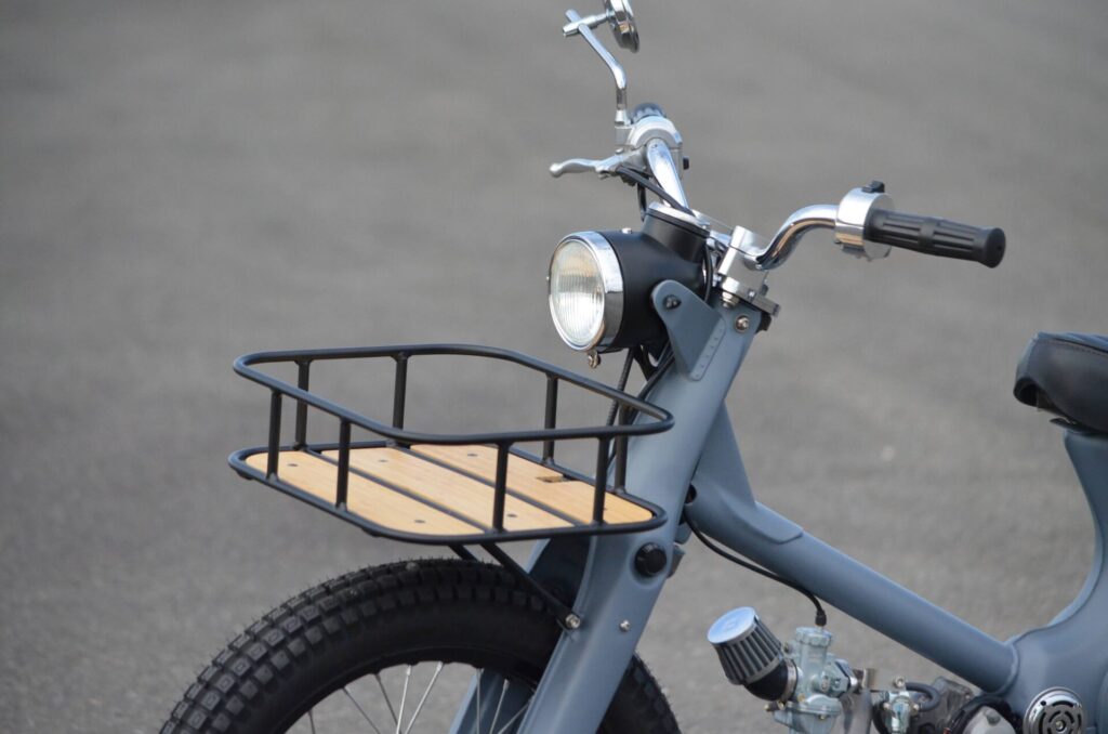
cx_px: 554
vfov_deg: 5.9
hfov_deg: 8.9
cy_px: 367
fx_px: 7140
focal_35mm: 232
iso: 1800
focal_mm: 155
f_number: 5
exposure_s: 1/4000
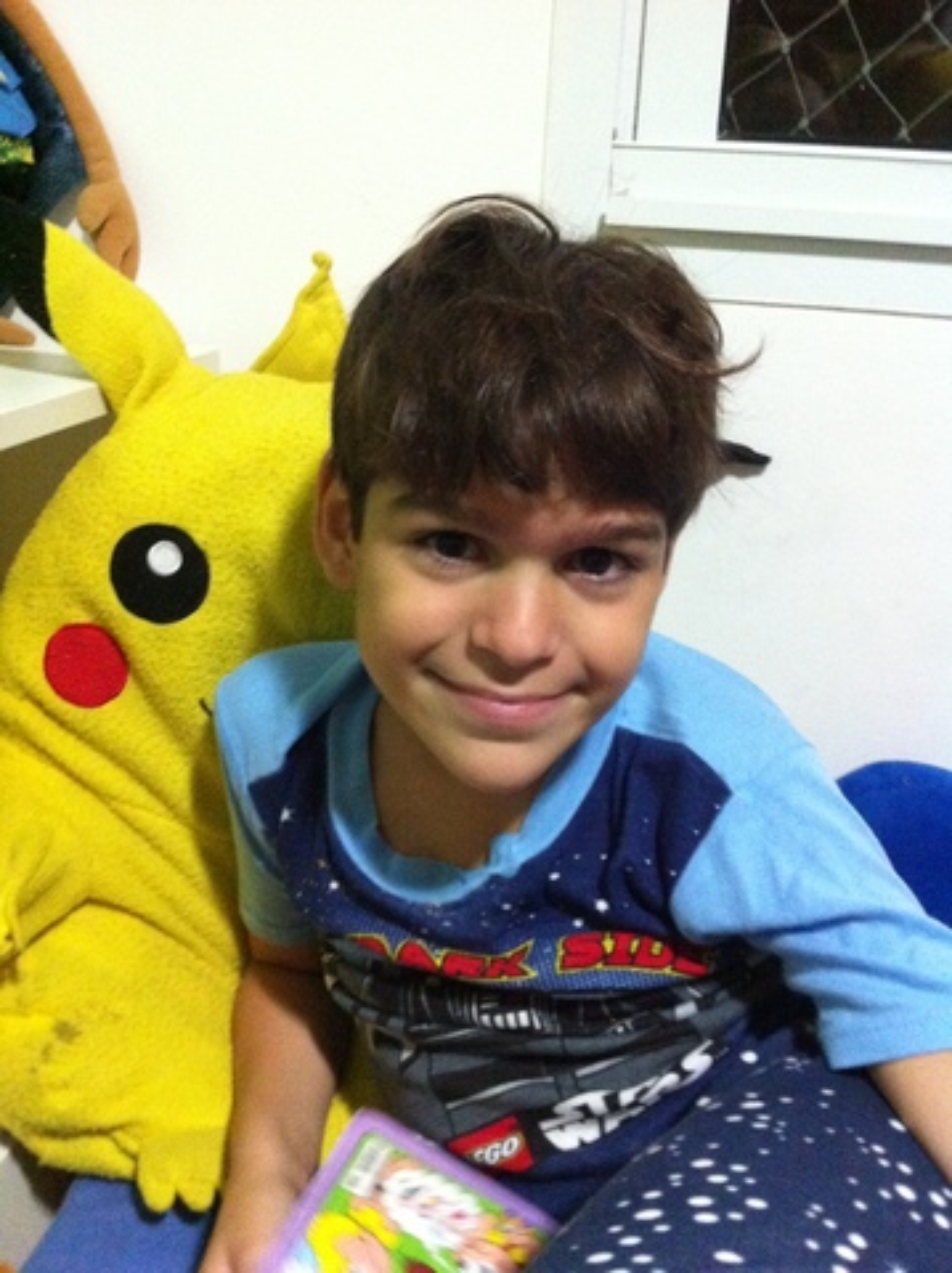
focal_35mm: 35
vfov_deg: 52.7
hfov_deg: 40.6
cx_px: 476
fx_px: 1286
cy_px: 636
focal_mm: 3.85
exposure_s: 1/15
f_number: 2.8
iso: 800
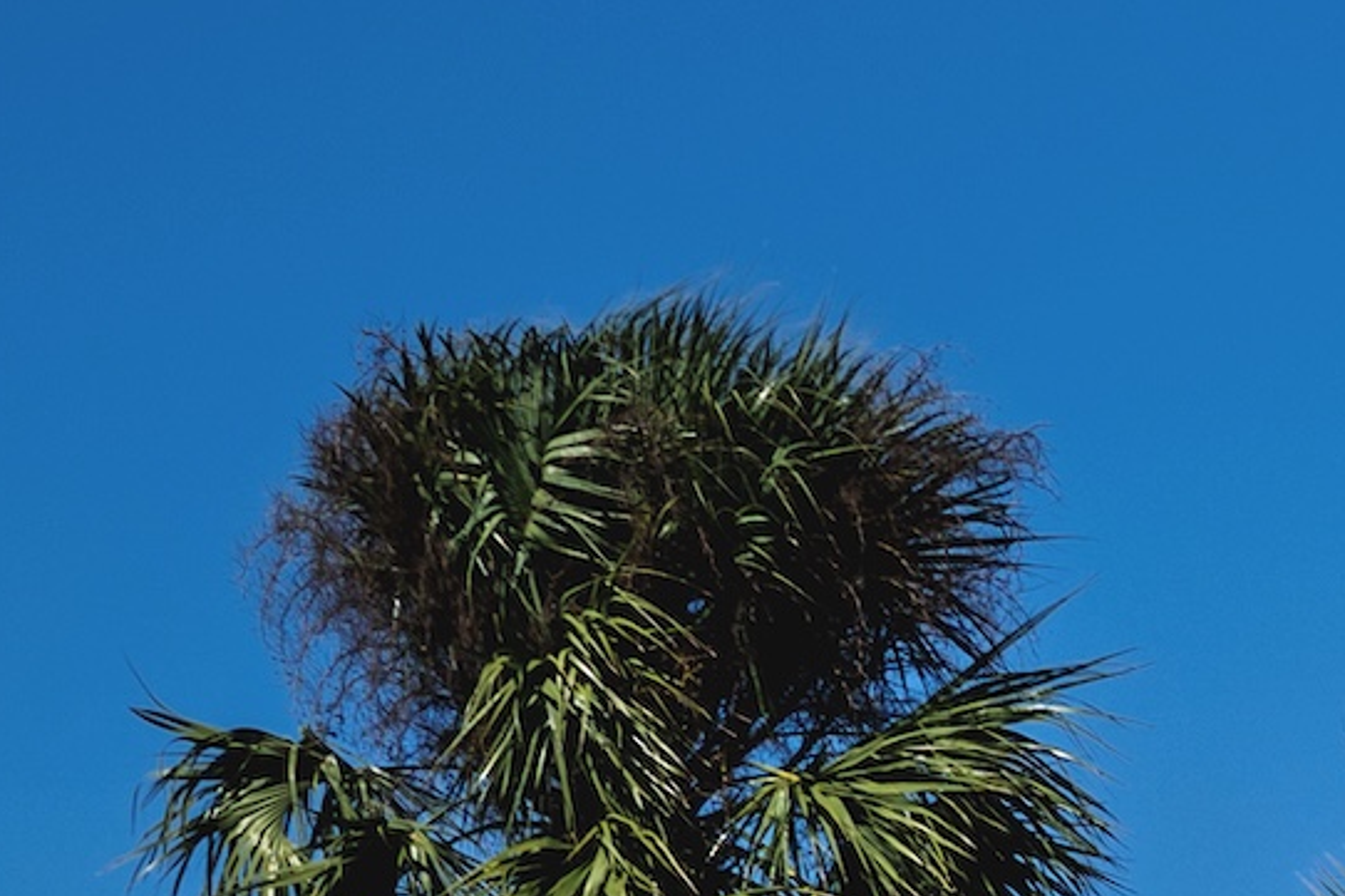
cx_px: 3499
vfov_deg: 3.7
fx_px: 13781
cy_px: 2096
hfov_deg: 5.4
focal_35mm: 369
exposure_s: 1/5000
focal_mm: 50
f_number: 1.6
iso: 32
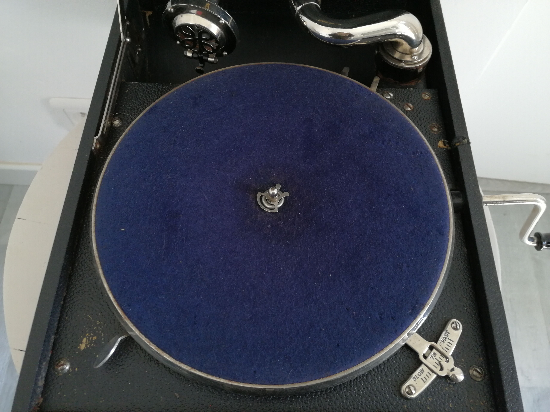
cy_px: 206
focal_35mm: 27
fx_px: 429
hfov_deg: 65.3
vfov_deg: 51.4
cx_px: 275
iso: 160
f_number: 1.8
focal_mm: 3.95
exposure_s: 1/100
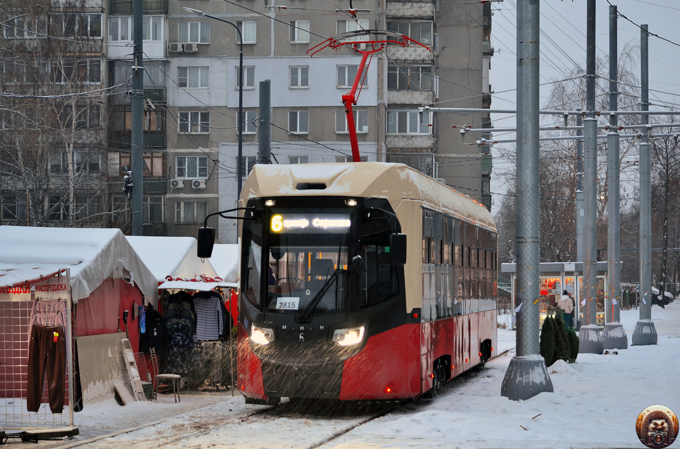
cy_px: 224
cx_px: 340
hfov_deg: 24.7
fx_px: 1554
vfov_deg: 16.5
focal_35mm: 82
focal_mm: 55
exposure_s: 1/13
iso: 200
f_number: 4.5
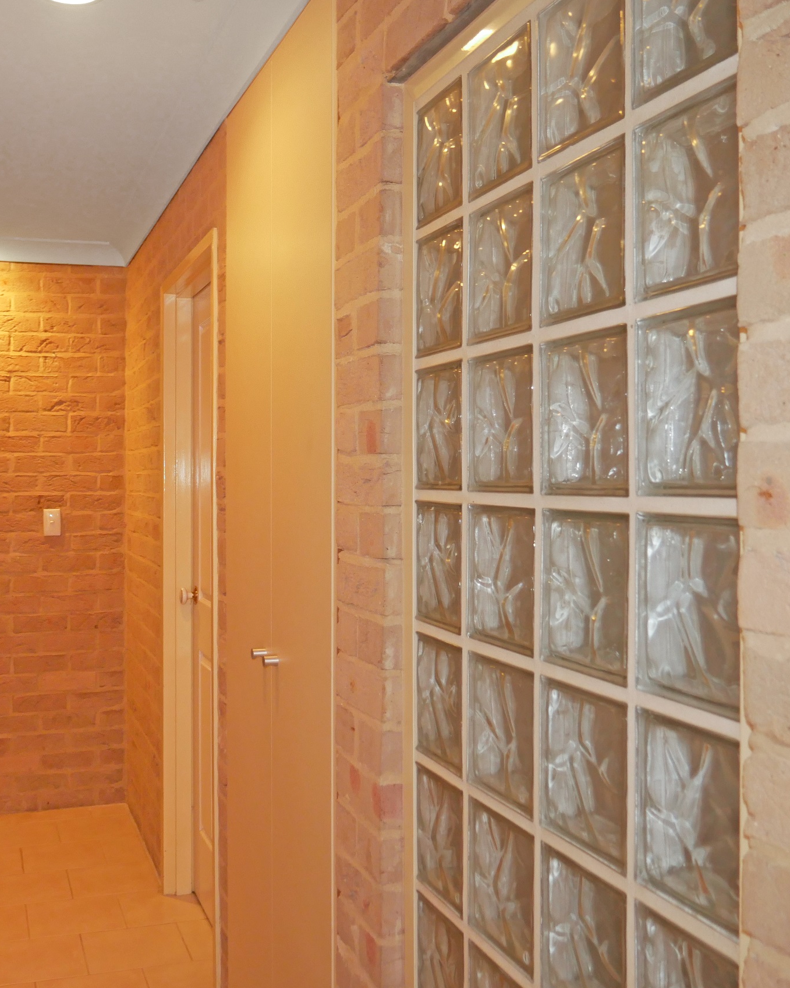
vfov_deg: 49.1
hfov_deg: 39.9
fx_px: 1082
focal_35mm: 37
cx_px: 309
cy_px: 491
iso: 800
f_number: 3.5
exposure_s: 1/60
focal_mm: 14
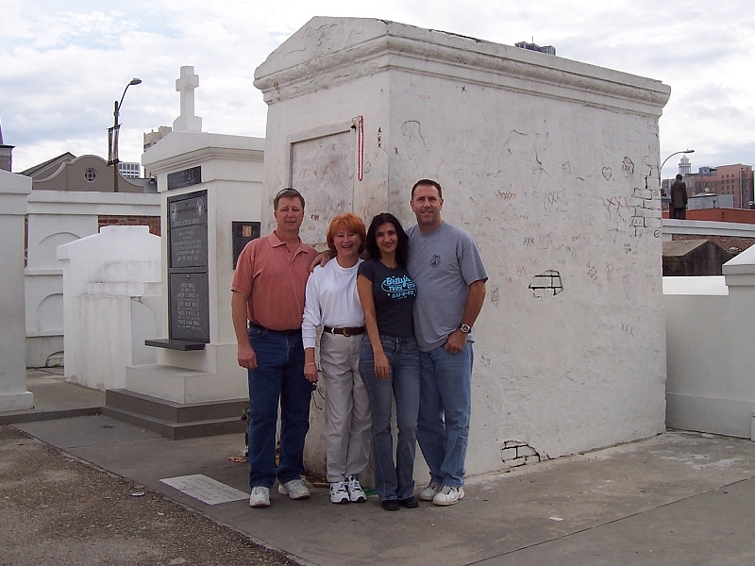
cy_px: 283
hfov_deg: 50.1
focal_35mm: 37
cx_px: 378
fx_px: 807
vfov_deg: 38.7
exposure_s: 1/500
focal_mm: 5.6
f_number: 5.6
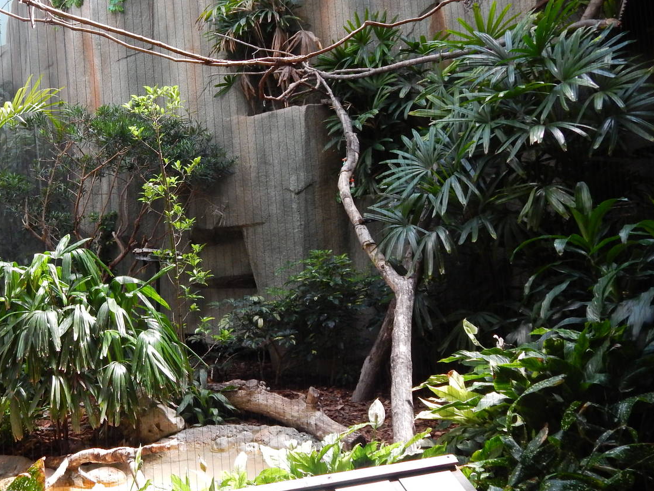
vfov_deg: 39.6
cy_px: 219
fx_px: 680
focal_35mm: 36
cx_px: 187
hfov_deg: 49.8
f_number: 3.1
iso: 320
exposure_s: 1/250
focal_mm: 4.5
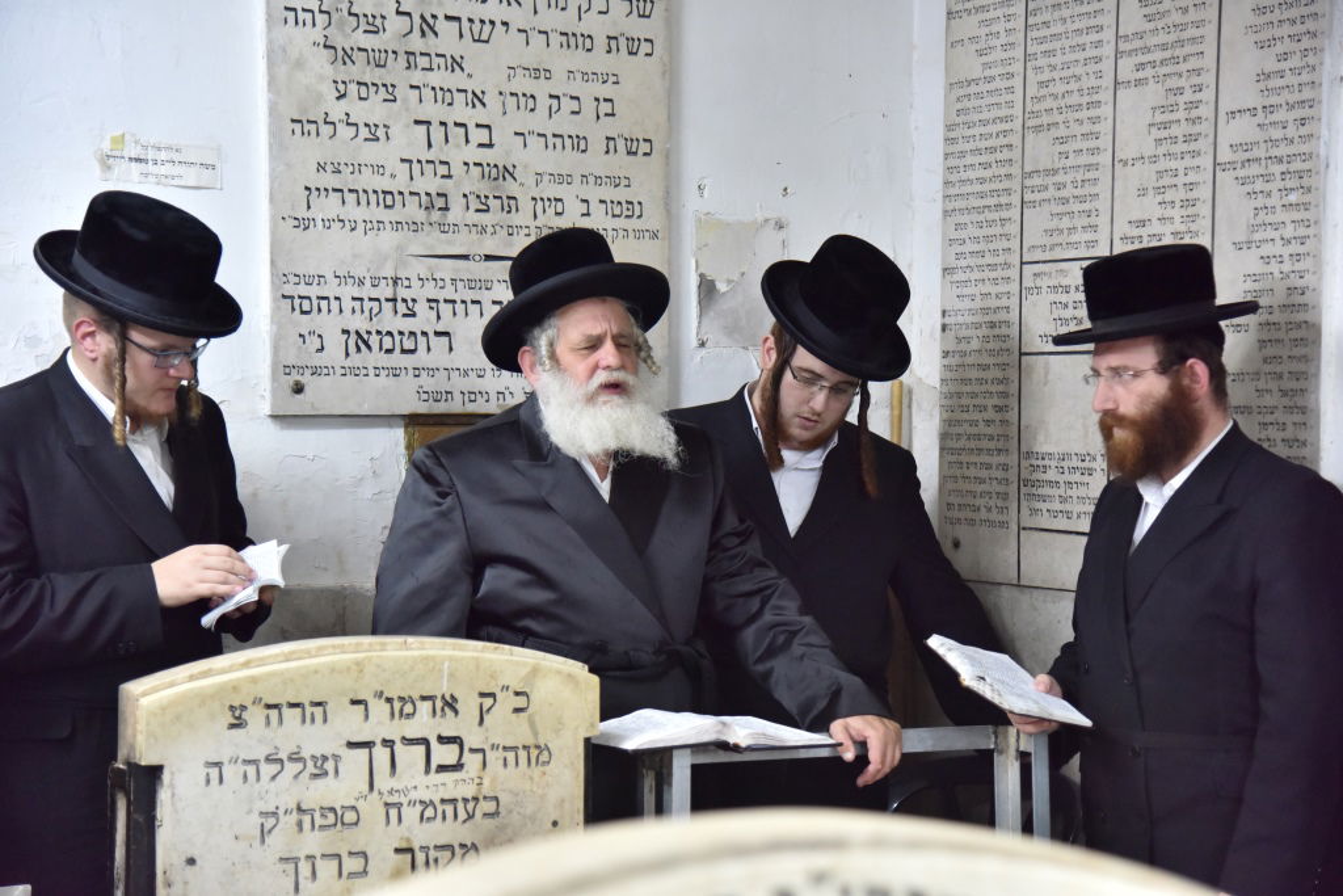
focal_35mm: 75
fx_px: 2798
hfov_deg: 27.0
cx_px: 672
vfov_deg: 18.2
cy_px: 448
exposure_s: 1/80
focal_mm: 75
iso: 2500
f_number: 4
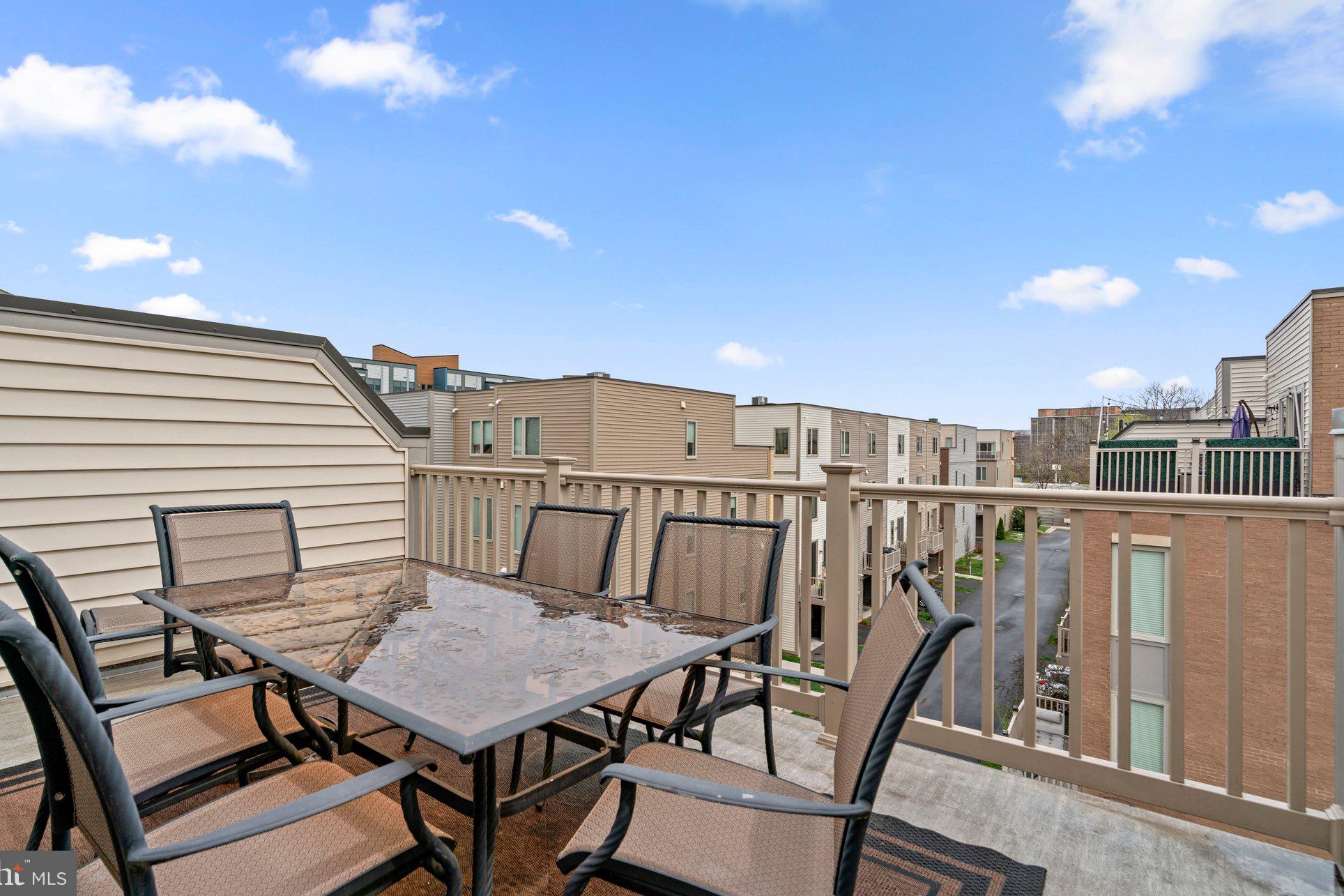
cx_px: 636
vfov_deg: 70.4
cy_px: 425
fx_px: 635
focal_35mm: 17
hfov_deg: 93.2
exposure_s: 1/125
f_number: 8
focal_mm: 16
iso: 100
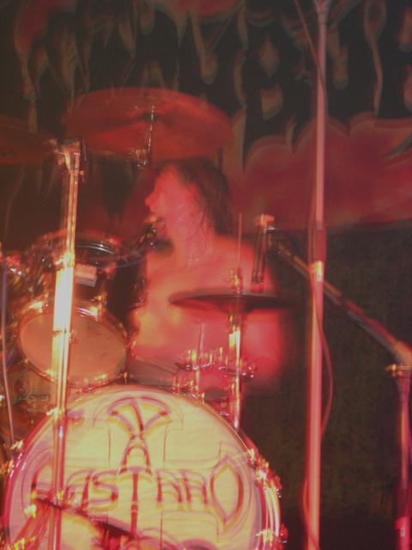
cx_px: 206
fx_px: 1793
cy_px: 275
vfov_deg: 17.4
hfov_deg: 13.1
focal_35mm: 113
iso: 200
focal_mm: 23.4
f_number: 4.9
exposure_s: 1/1.3
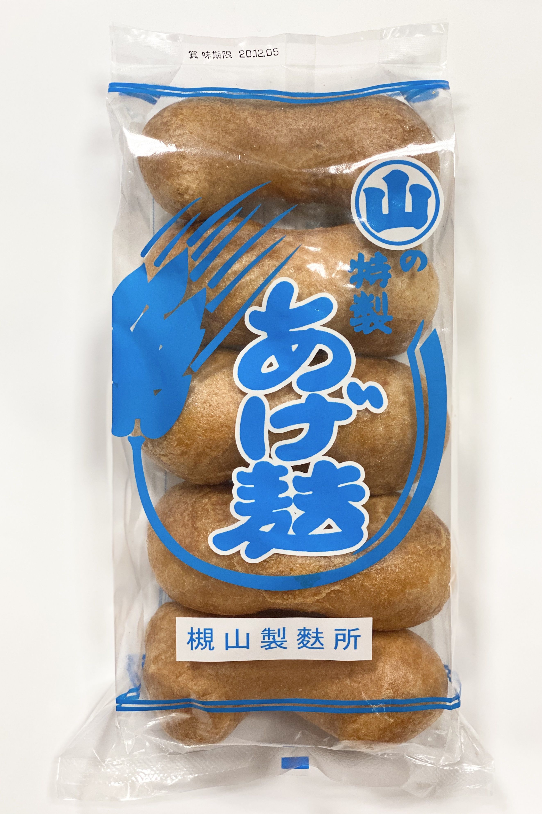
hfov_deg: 24.6
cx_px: 280
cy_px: 409
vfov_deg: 36.2
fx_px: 1242
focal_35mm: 55
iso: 125
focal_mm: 6
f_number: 2
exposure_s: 1/100
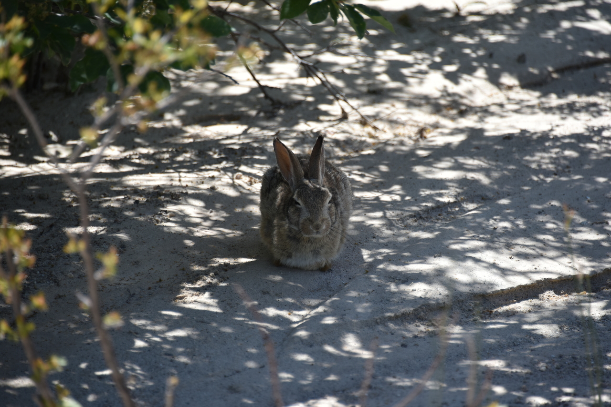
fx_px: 5092
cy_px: 204
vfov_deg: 4.6
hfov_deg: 6.9
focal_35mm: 300
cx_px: 306
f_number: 5.6
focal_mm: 300
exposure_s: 1/640
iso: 220
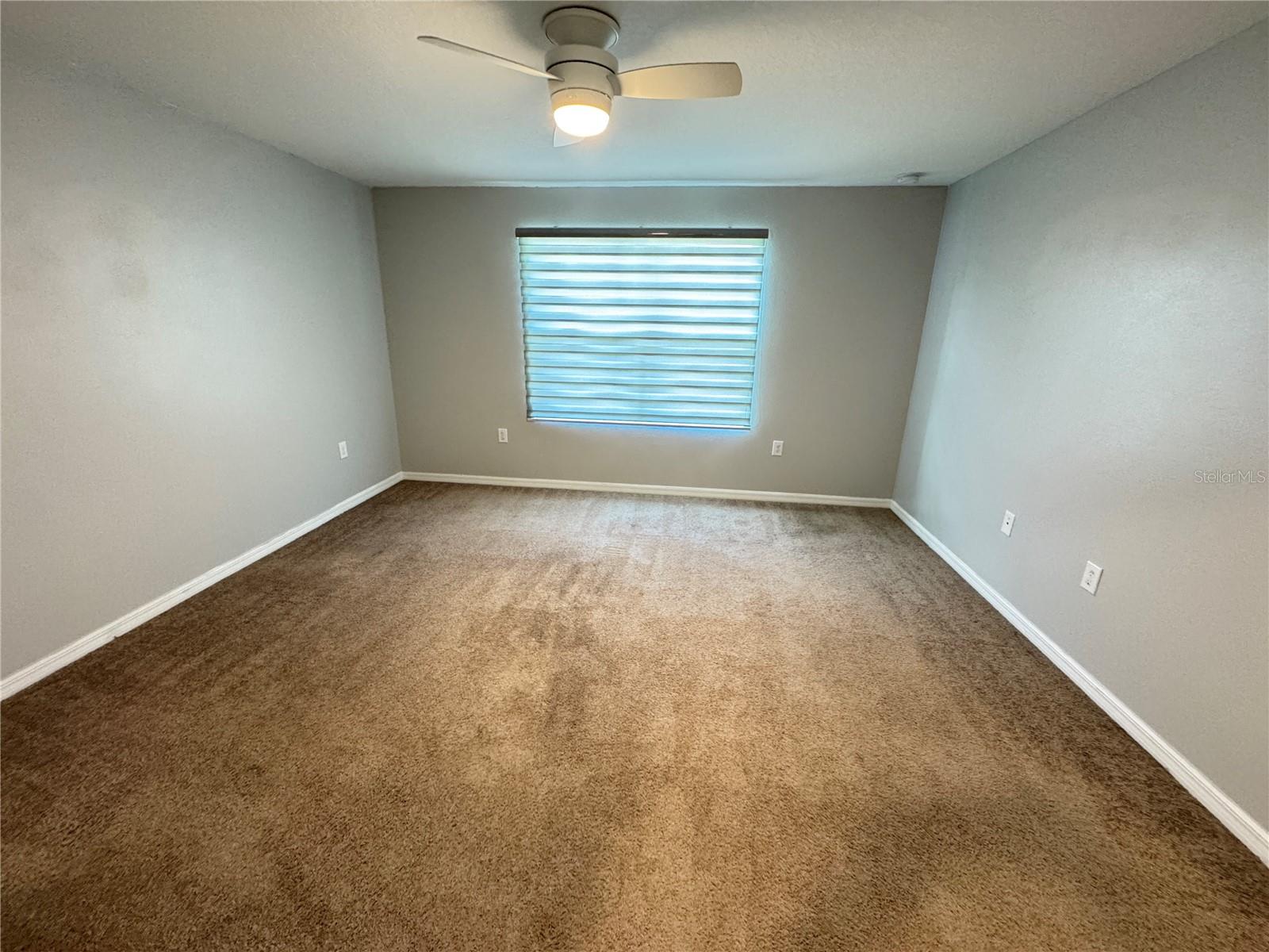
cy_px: 476
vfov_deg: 85.7
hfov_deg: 102.1
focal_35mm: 14
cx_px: 634
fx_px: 513
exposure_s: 1/60
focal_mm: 2.22
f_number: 2.2
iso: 500
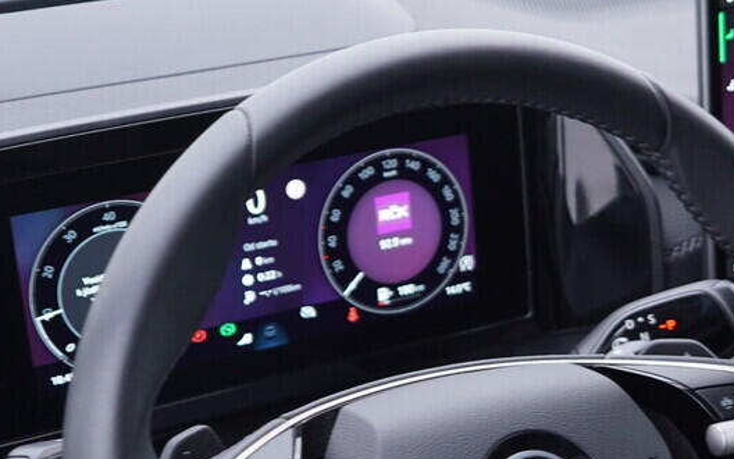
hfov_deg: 20.4
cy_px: 433
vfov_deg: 13.0
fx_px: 2000
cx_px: 655
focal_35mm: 100
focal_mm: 24
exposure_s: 1/40
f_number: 2.8
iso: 200
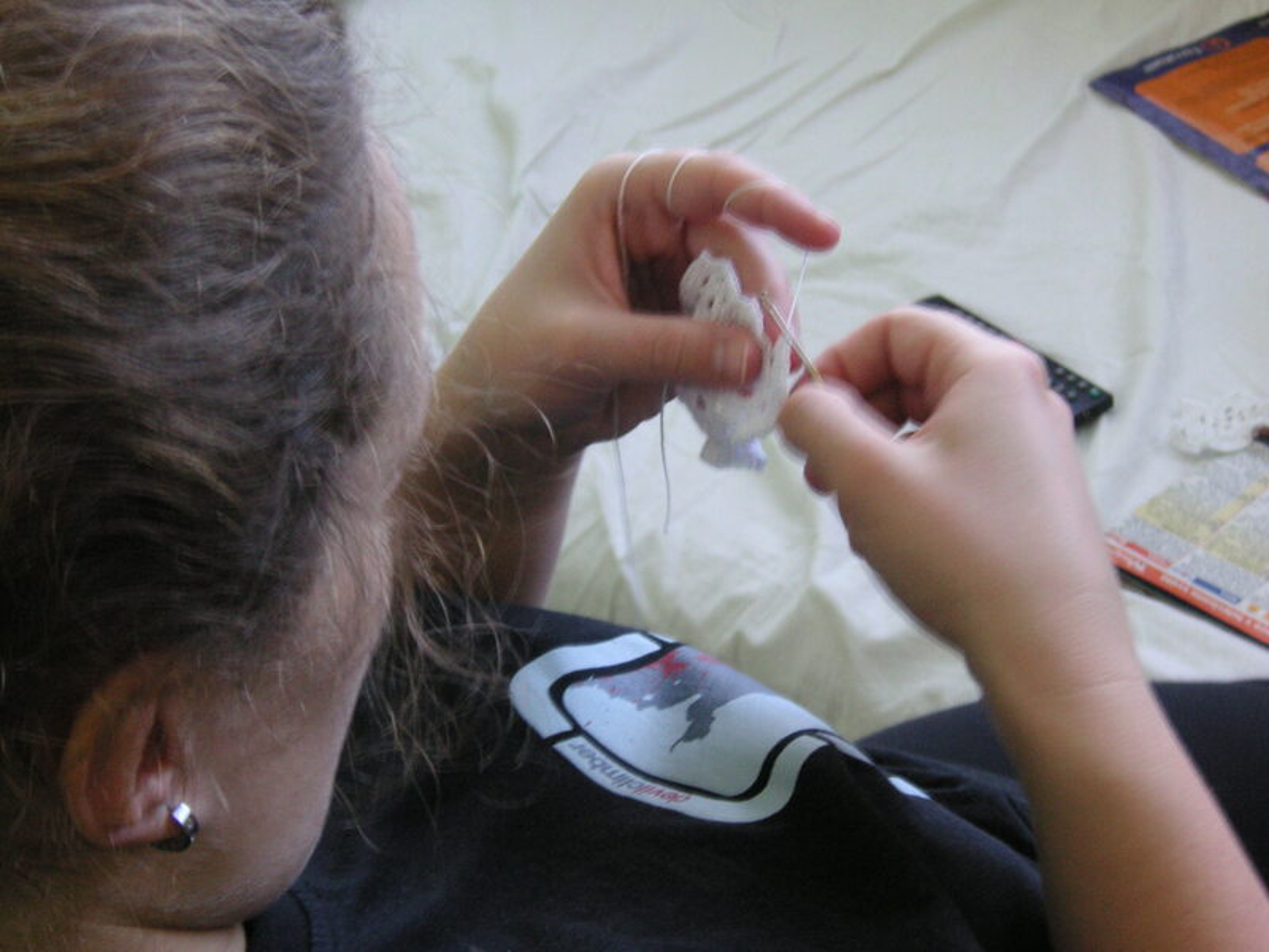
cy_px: 476
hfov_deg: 23.8
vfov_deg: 18.0
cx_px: 634
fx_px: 3006
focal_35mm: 82
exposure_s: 1/6
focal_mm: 13.6
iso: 100
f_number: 4.6
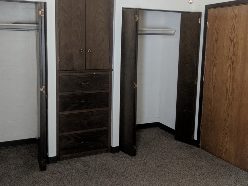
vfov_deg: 39.5
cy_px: 74
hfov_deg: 50.6
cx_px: 87
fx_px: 258
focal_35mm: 36
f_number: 1.8
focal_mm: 4.44
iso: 522
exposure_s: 1/30
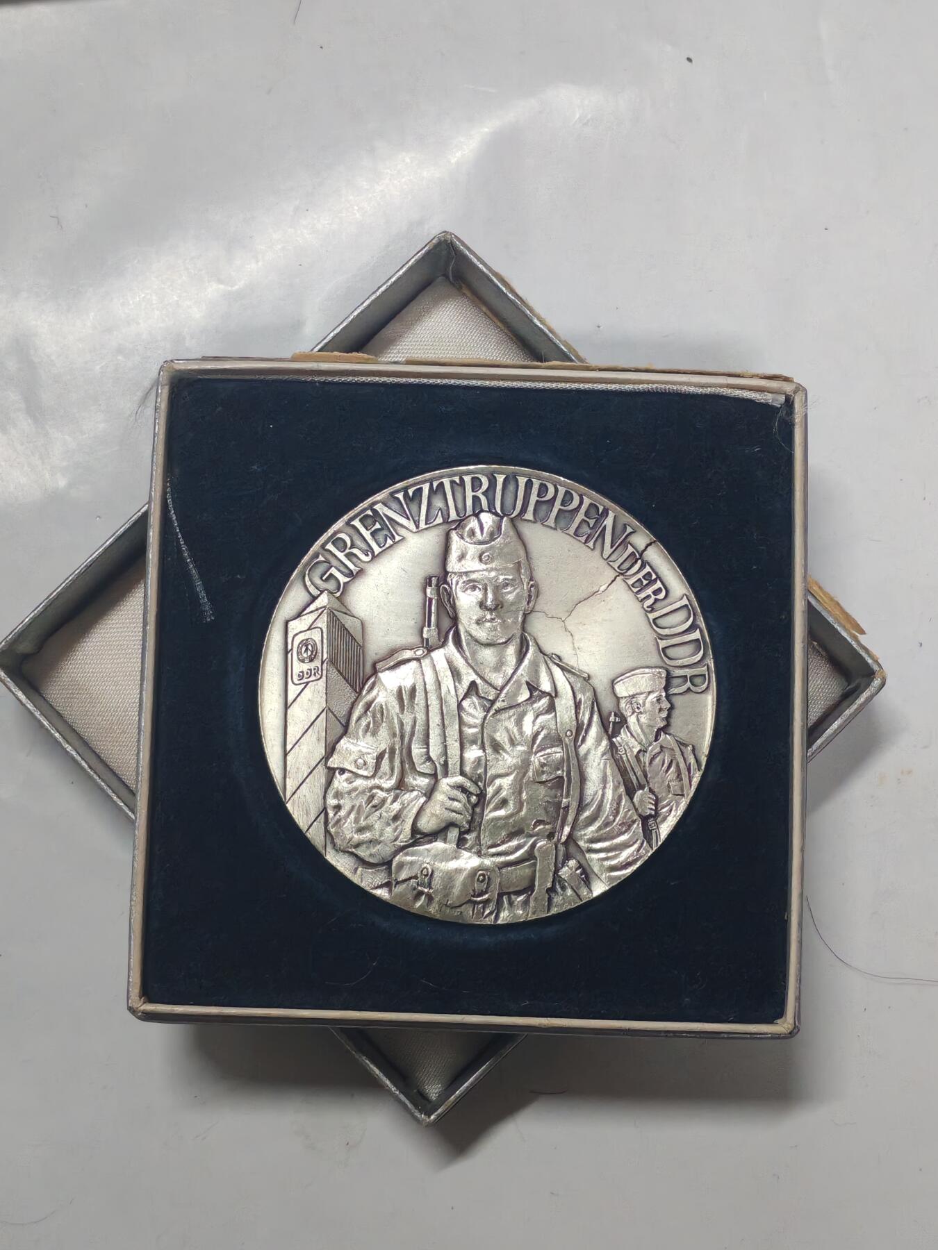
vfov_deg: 28.6
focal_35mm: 68
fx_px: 2457
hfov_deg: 21.6
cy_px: 625
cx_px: 469
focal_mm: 5.52
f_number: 1.95
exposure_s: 1/33
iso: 640
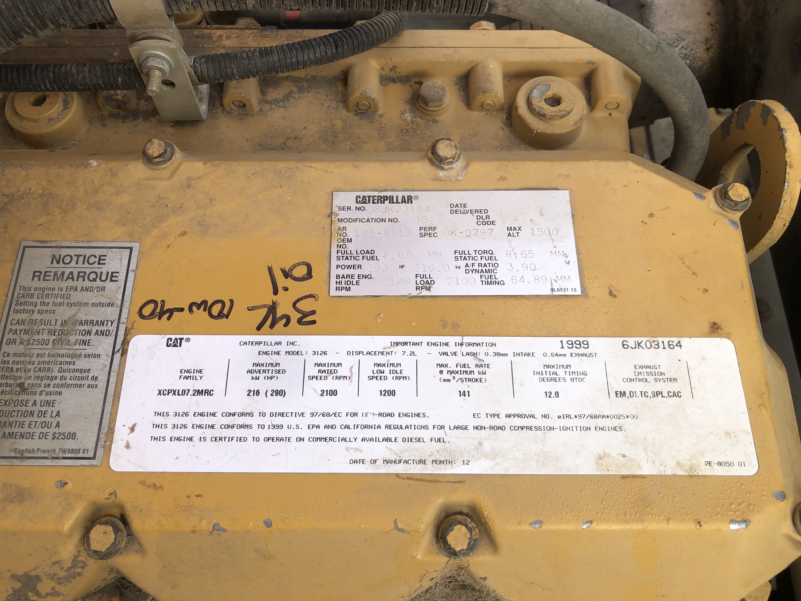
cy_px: 300
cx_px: 400
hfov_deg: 63.4
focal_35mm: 28
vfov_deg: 49.7
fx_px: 648
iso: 20
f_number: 1.8
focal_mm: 3.99
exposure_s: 1/510
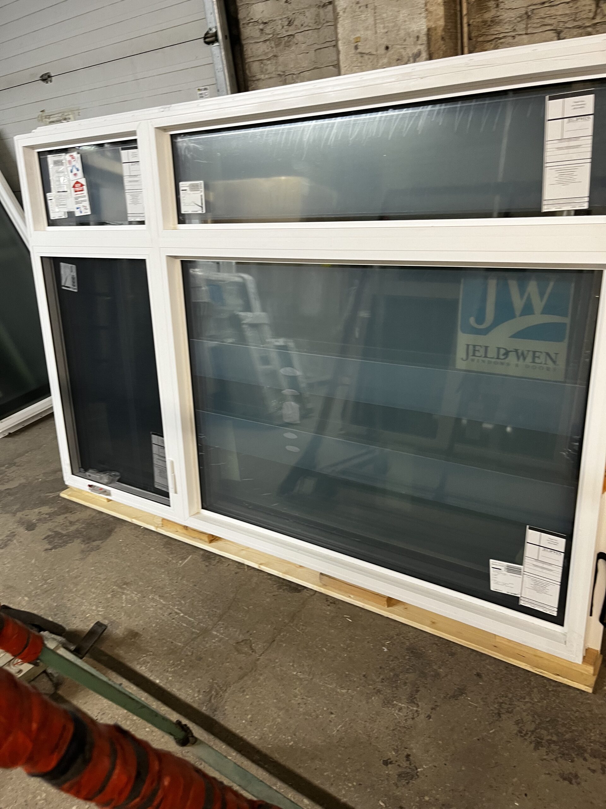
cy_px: 404
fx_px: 607
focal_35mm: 26
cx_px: 303
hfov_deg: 53.1
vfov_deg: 67.3
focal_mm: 5.1
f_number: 1.6
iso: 125
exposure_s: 1/43
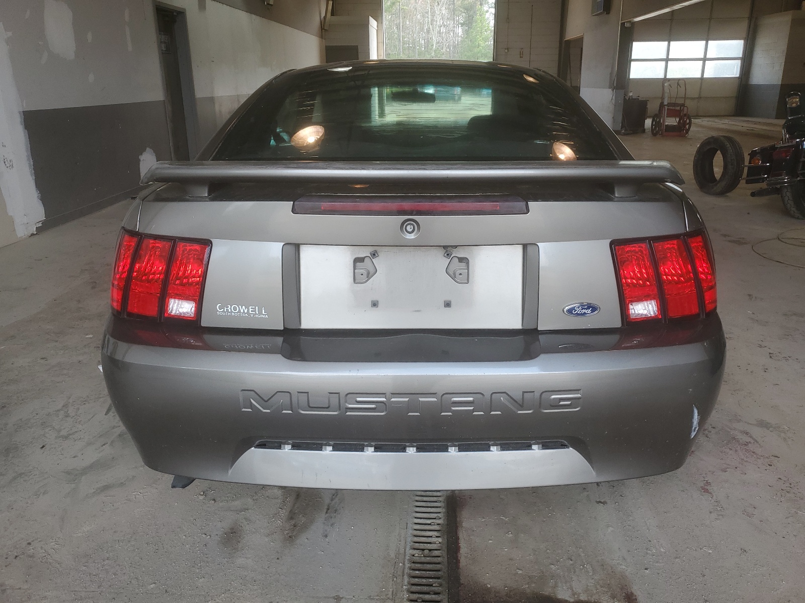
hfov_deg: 67.3
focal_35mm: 26
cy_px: 302
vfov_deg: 53.1
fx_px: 605
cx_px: 402
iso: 50
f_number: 1.5
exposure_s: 1/217
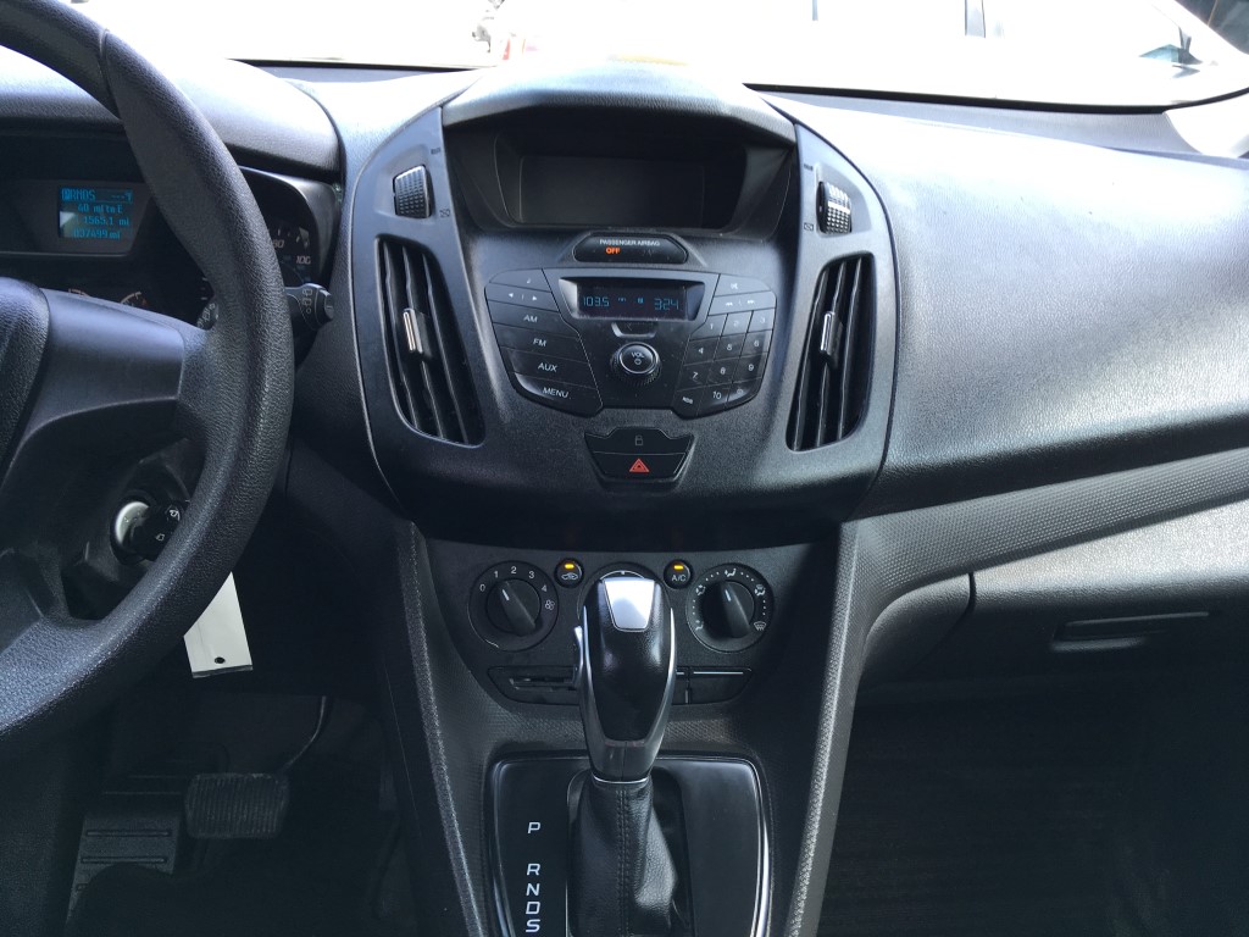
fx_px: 1046
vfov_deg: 48.2
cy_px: 468
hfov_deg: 61.7
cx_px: 624
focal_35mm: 29
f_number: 2.2
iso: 25
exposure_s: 1/60
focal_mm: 4.15
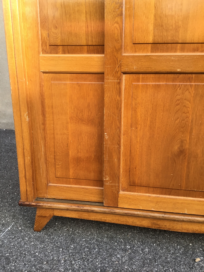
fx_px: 244
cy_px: 136
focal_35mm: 31
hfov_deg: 45.4
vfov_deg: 58.4
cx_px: 102
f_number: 2.4
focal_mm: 3.3
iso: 25
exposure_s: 1/100
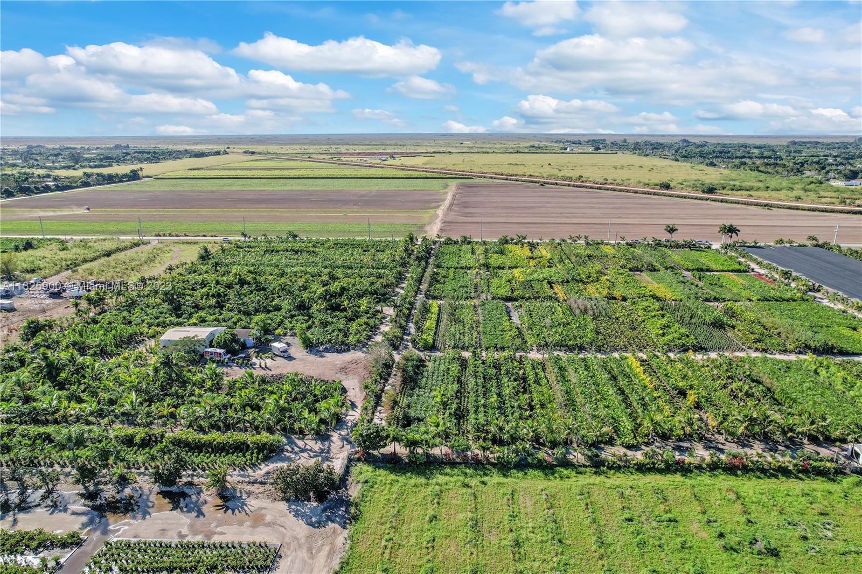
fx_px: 527
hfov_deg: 78.6
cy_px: 287
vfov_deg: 57.2
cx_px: 431
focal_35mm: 22
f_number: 2.8
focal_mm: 8.38
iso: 100
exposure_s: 1/2000
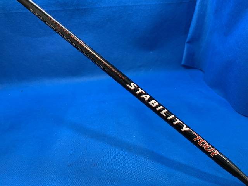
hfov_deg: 67.3
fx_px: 186
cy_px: 93
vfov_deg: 53.1
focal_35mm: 26
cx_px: 124
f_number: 1.8
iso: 125
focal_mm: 4.25
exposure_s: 1/60
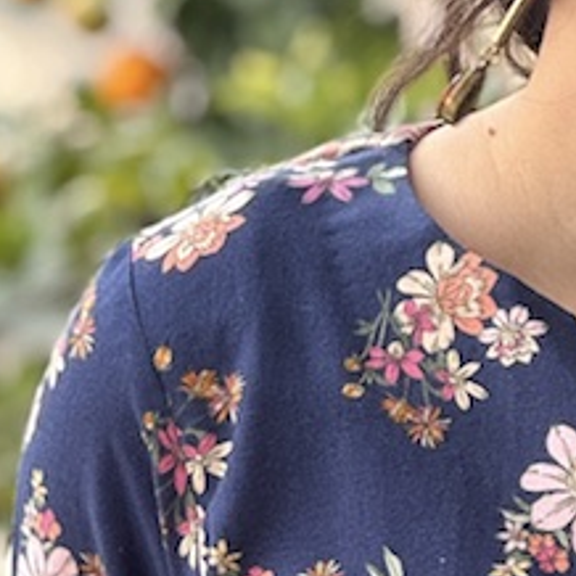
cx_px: 490
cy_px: 856
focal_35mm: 311
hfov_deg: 5.6
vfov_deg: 5.6
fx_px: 5855
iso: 32
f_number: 2.8
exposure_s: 1/99
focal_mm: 9
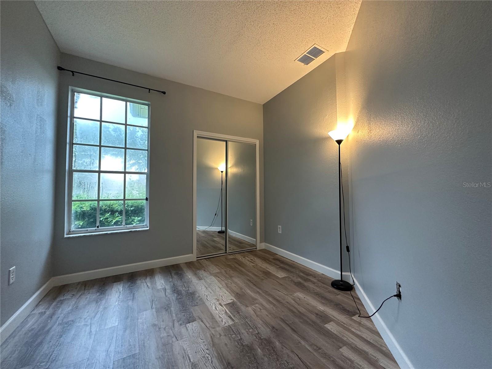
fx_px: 199
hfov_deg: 102.1
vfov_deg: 85.7
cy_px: 184
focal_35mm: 14
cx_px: 246
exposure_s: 1/60
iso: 320
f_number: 2.2
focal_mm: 2.22
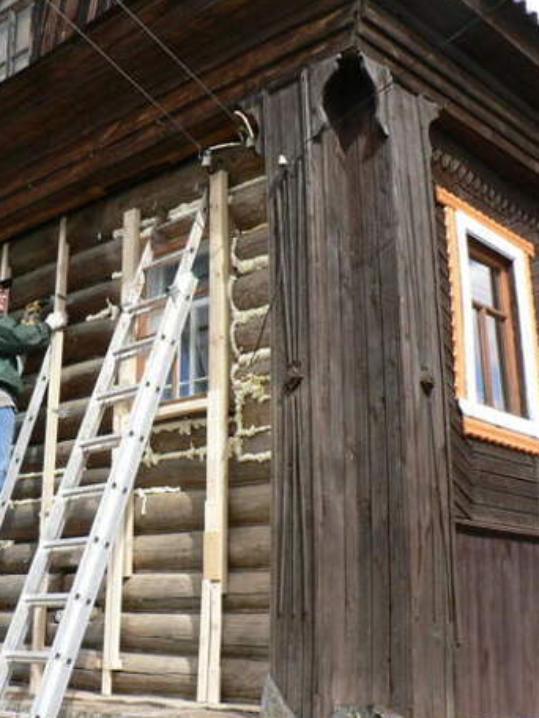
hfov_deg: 29.3
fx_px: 1017
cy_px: 360
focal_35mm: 49
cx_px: 151
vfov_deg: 38.9
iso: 80
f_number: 4
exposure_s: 1/250
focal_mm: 6
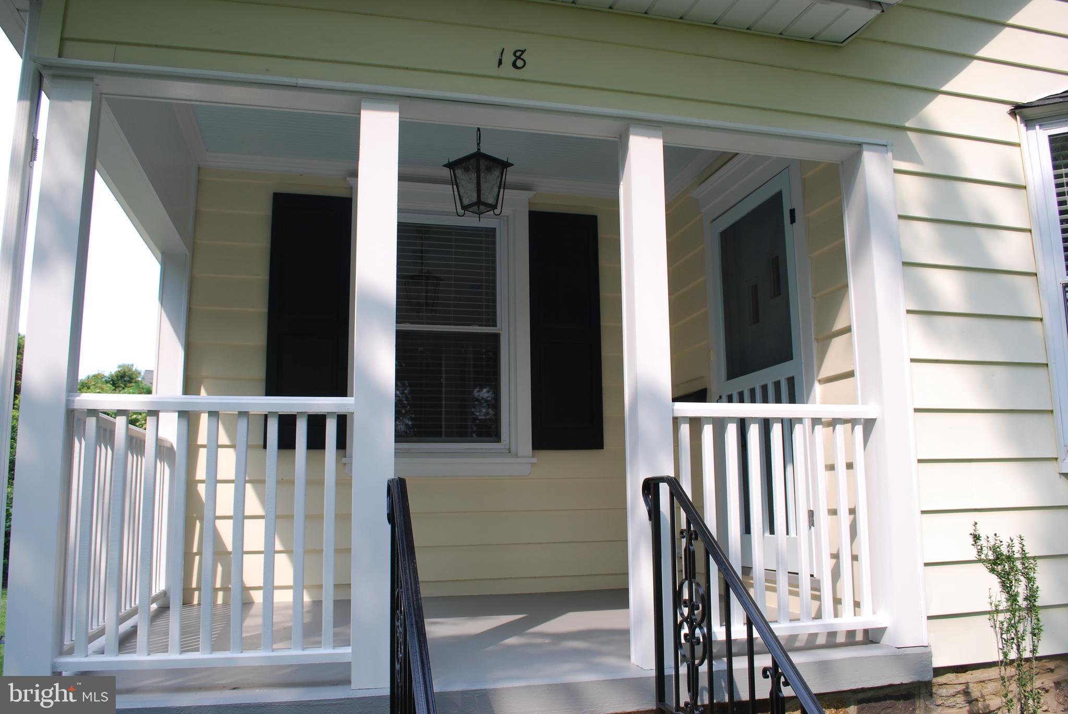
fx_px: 802
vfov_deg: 48.0
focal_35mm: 27
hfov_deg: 67.3
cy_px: 357
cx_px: 534
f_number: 6.3
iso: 100
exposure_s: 1/160
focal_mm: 18
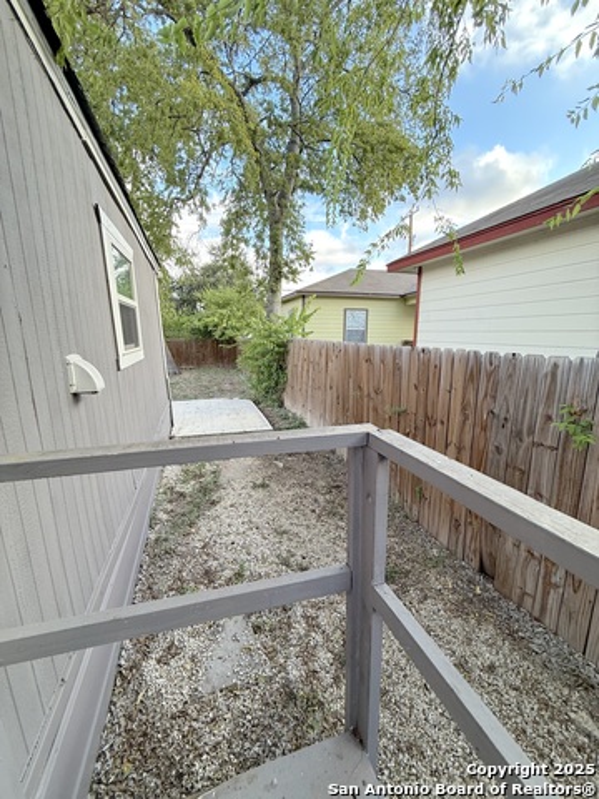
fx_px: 323
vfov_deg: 102.1
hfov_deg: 85.7
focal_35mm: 14
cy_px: 400
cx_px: 300
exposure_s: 1/99
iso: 50
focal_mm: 2.22
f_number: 2.2
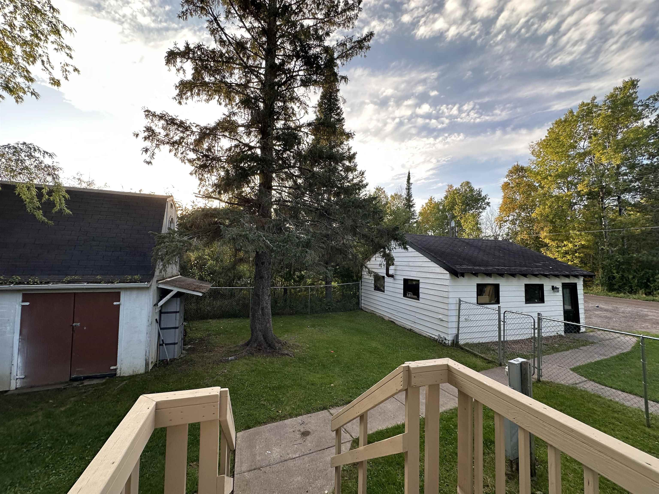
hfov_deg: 102.1
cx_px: 330
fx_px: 267
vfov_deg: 85.7
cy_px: 247
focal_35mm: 14
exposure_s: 1/123
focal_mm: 2.22
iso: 40
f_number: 2.2
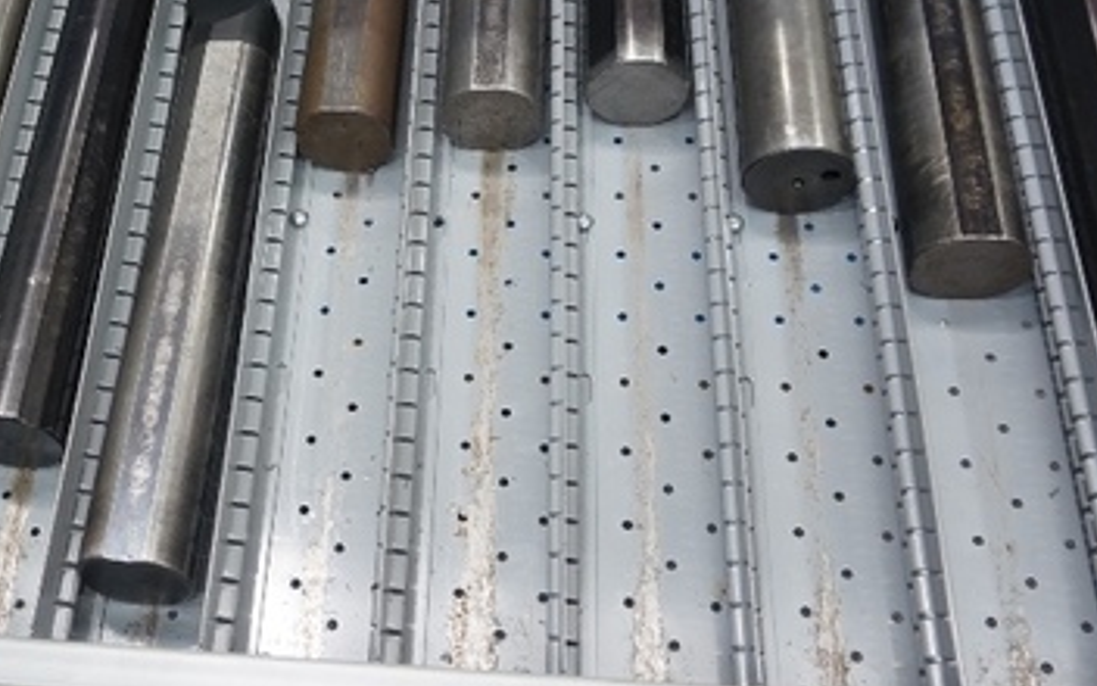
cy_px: 215
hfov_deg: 38.8
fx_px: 1495
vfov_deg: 25.7
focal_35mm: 50
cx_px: 221
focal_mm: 16
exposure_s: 1/60
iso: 500
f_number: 4
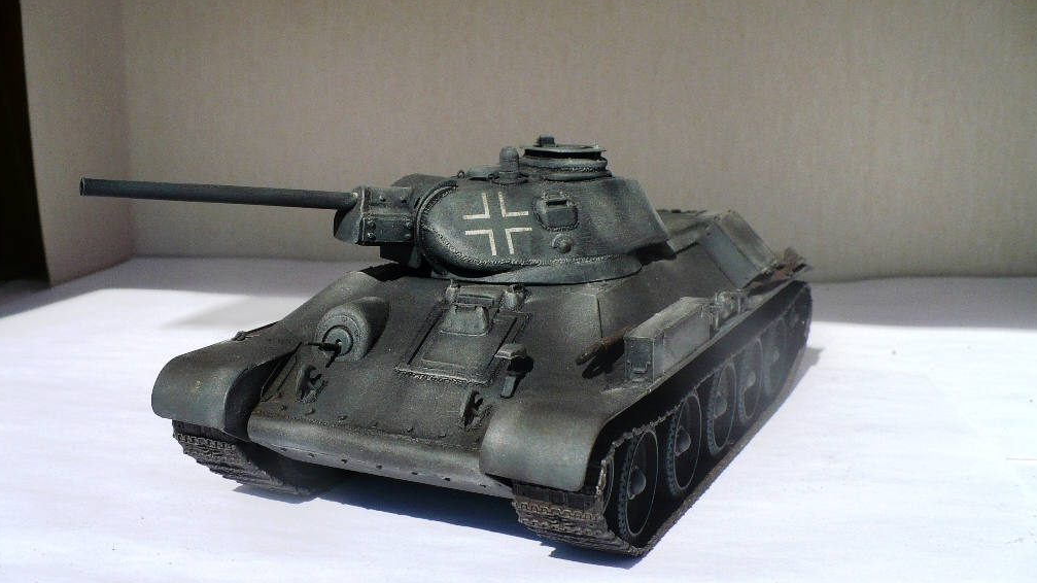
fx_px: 1127
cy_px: 320
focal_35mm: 41
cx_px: 516
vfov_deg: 29.0
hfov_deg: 49.4
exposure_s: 1/250
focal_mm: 6.1
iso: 100
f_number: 8
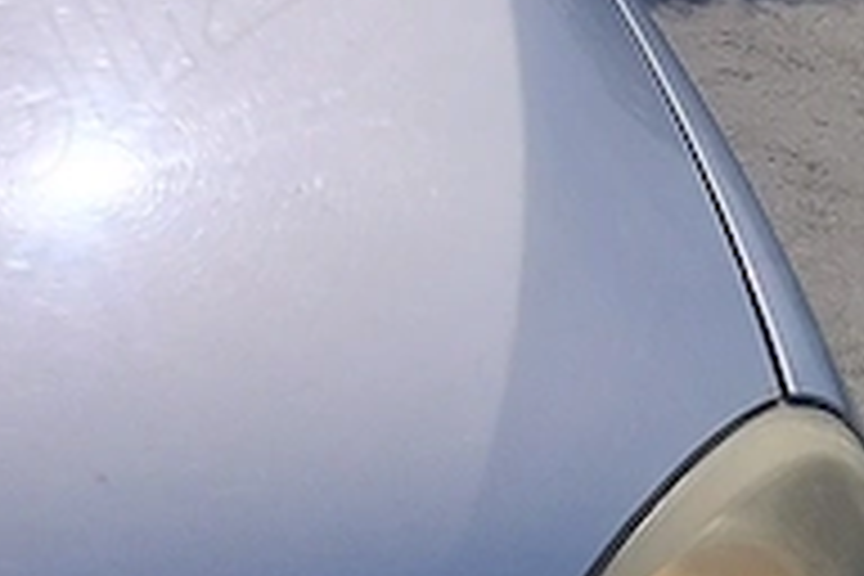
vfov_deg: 10.5
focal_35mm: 130
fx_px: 3120
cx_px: -360
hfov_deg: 14.8
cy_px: 92
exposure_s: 1/6323
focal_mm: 5.56
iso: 103
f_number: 1.8
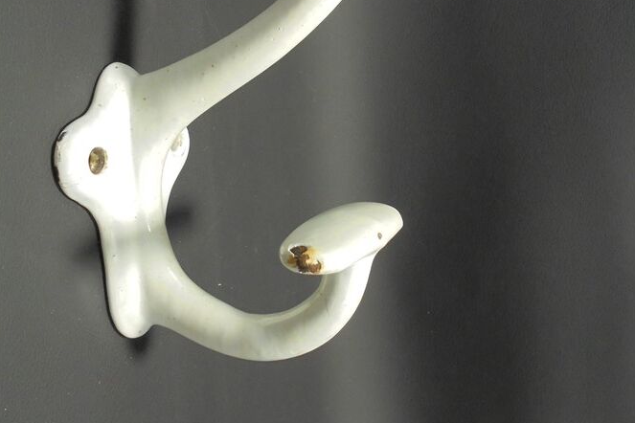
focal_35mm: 48
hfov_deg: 41.1
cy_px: 64
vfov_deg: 27.3
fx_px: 847
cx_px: 320
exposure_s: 1/30
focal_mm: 6.1
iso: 250
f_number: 4
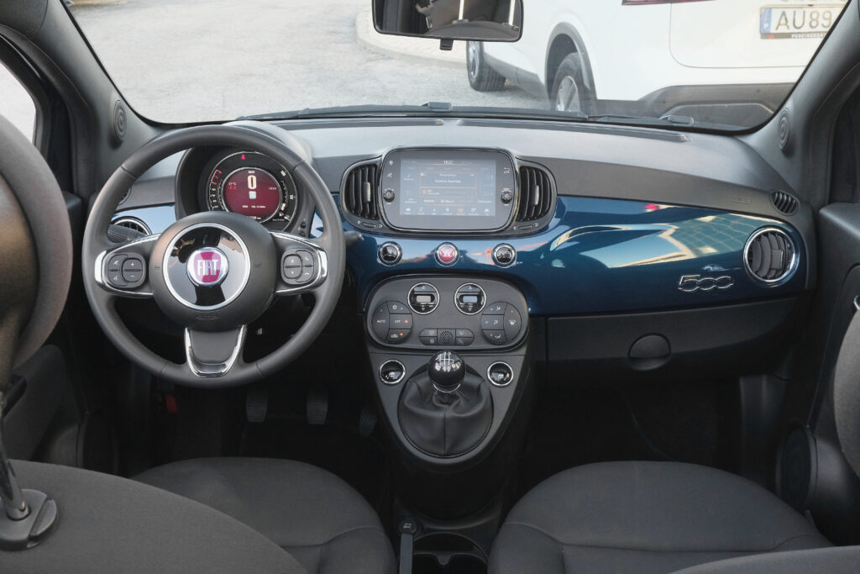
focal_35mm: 37
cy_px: 287
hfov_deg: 51.9
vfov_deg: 36.0
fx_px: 884
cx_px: 430
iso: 2000
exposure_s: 1/100
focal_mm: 24.9
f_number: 9
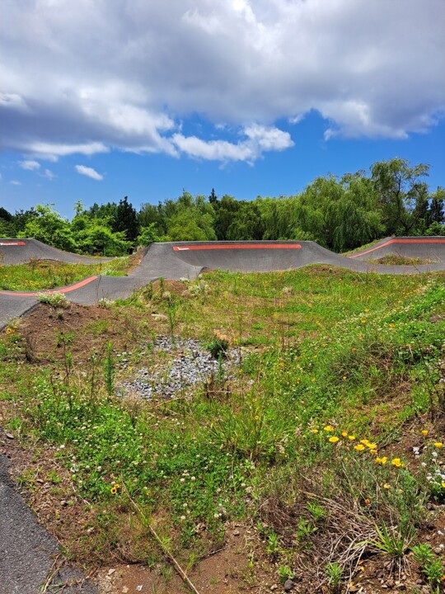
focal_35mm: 24
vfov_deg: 71.6
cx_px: 222
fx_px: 411
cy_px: 297
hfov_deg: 56.8
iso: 50
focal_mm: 5.23
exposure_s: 1/2506
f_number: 1.8
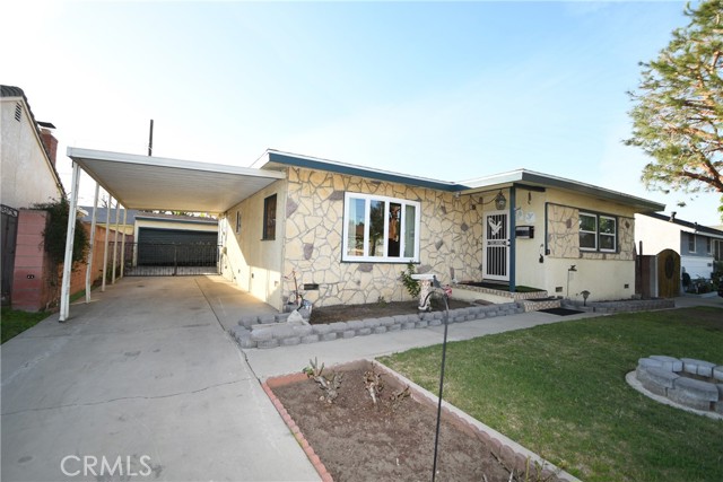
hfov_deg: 100.4
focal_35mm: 15
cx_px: 362
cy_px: 241
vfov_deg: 77.4
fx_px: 301
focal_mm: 10
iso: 100
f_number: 5.6
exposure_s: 1/125
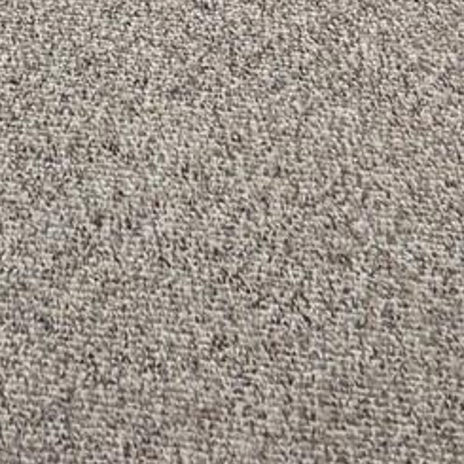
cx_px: -655
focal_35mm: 216
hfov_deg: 7.6
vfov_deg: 6.7
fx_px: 3276
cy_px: -1246
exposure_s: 1/60
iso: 80
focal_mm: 5.96
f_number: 1.6
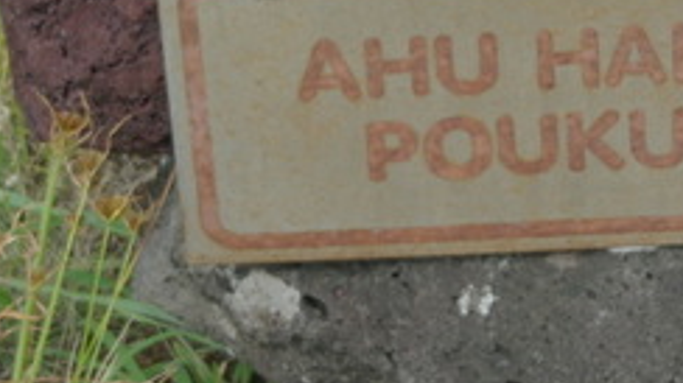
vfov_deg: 6.1
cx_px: 683
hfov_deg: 10.8
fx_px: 3584
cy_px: -1
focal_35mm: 198
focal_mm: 48
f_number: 4.5
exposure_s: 1/90
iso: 100
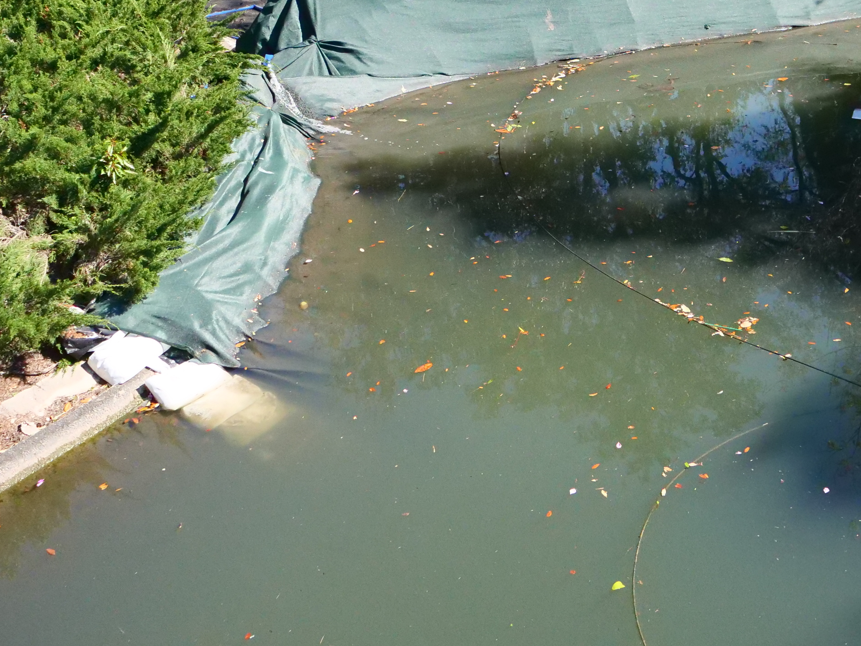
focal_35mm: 51
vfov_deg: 28.0
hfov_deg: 36.8
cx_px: 625
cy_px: 132
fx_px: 1269
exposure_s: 1/13000
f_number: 2.9
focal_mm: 13
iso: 3200
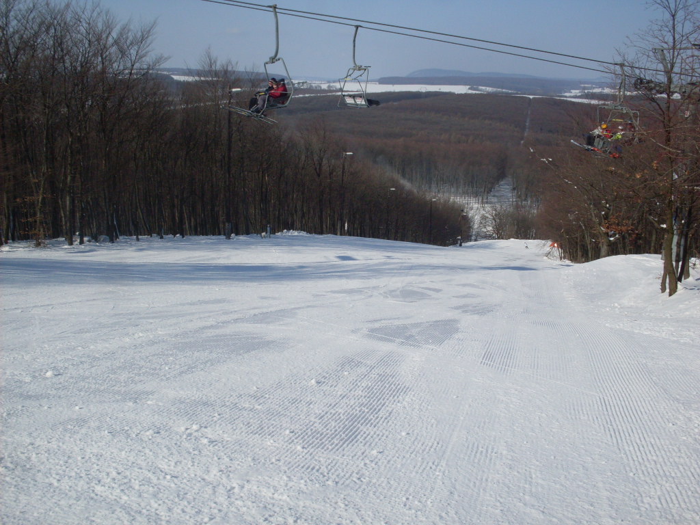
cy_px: 262
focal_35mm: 38
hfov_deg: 49.0
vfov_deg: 37.7
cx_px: 350
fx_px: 768
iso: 80
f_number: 8.4
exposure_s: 1/500
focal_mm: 6.3
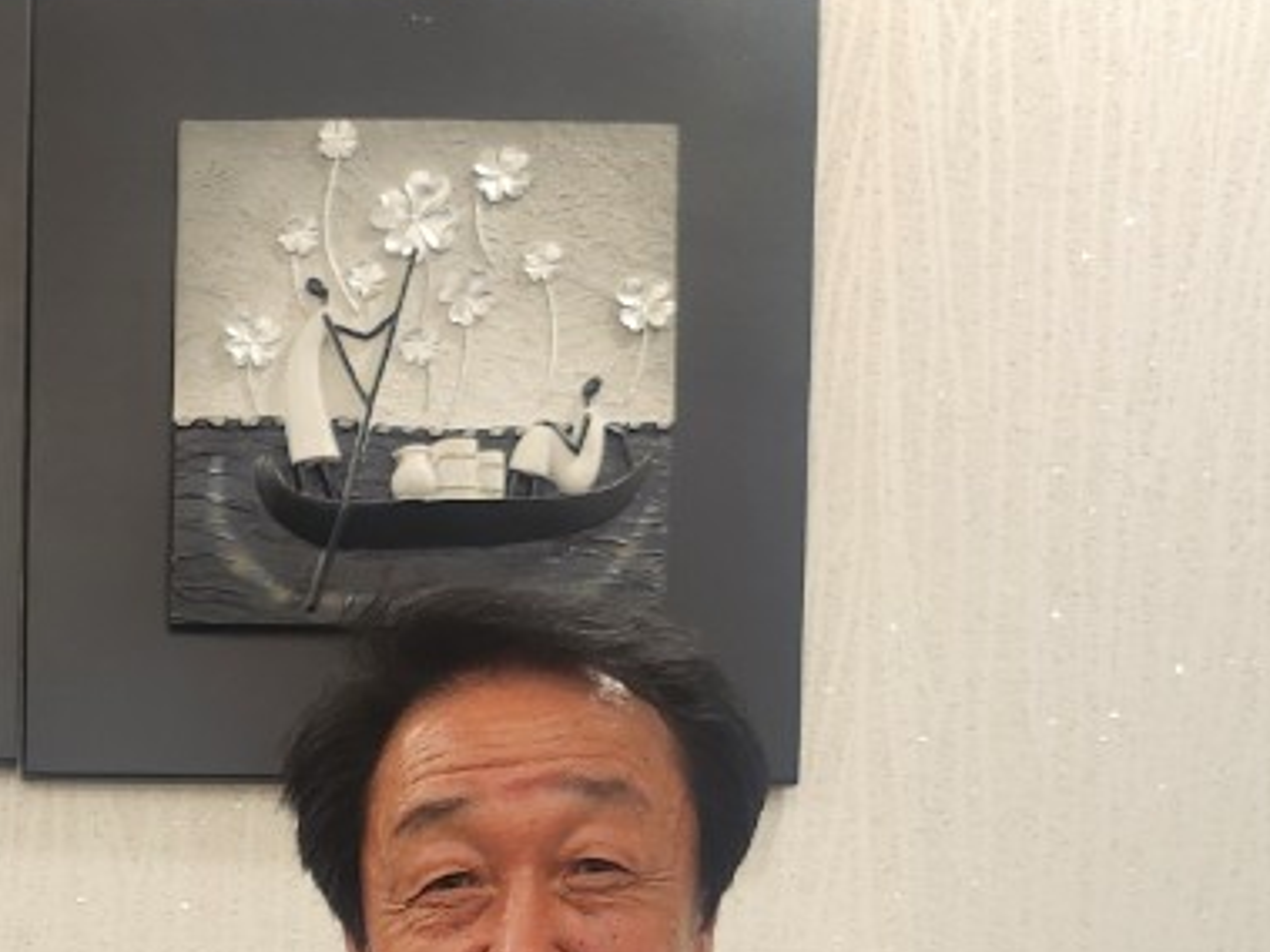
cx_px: -84
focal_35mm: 81
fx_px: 2971
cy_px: 1455
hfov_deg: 22.9
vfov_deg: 16.5
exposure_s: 1/120
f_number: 1.8
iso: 160
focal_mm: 5
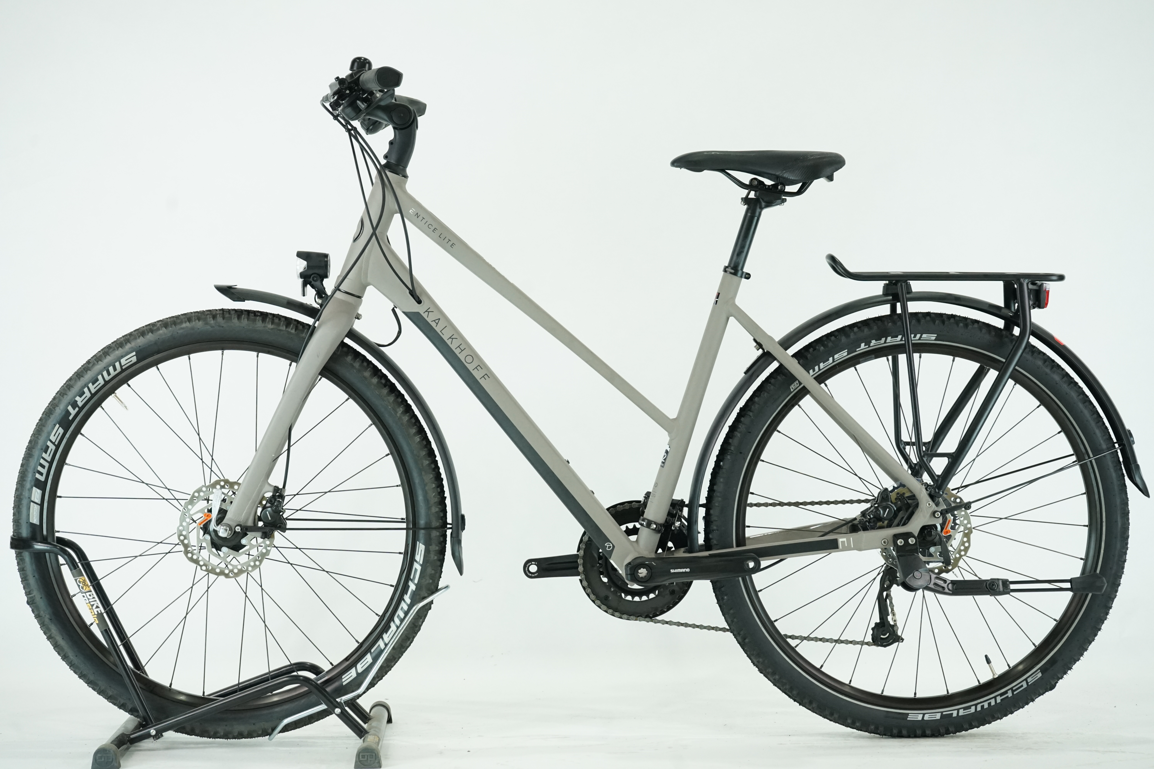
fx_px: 2148
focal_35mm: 67
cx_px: 577
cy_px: 384
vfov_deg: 20.3
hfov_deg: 30.1
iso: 2500
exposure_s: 1/200
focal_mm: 67
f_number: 7.1
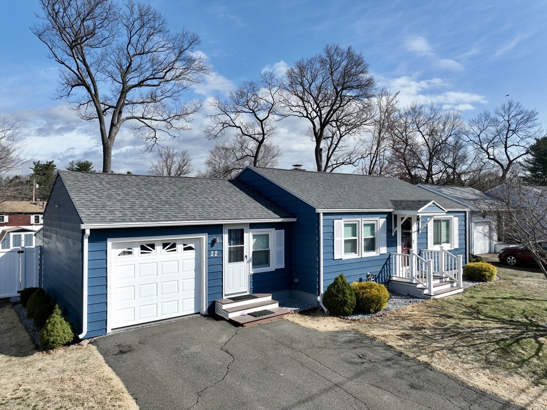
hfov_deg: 71.6
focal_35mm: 24
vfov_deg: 56.8
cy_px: 205
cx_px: 274
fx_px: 379
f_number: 2.8
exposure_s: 1/2500
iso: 120
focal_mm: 12.29
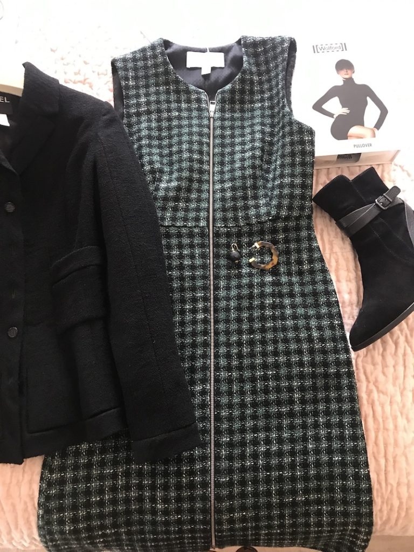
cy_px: 276
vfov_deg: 63.4
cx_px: 207
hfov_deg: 49.7
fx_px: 446
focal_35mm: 28
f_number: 1.8
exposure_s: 1/15
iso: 80
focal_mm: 3.99
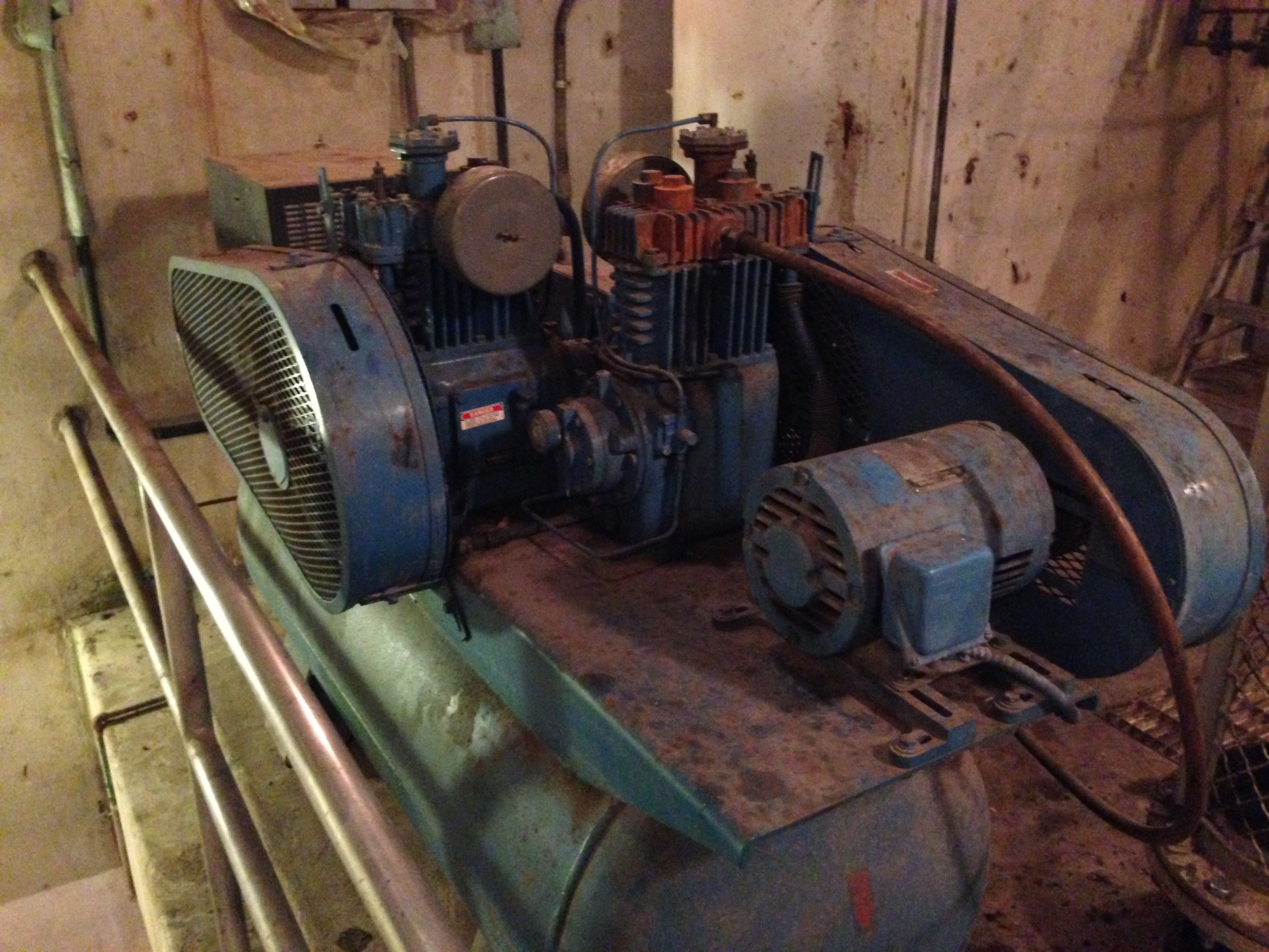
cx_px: 634
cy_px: 476
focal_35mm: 33
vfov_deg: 42.9
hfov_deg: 55.4
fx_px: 1210
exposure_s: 1/15
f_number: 2.4
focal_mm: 4.12
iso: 800
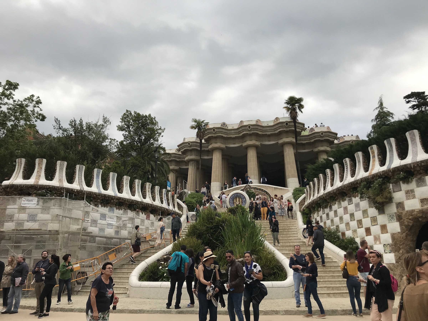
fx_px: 346
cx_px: 214
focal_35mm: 28
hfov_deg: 63.4
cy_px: 160
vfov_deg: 49.7
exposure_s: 1/435
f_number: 1.8
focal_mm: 3.99
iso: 20
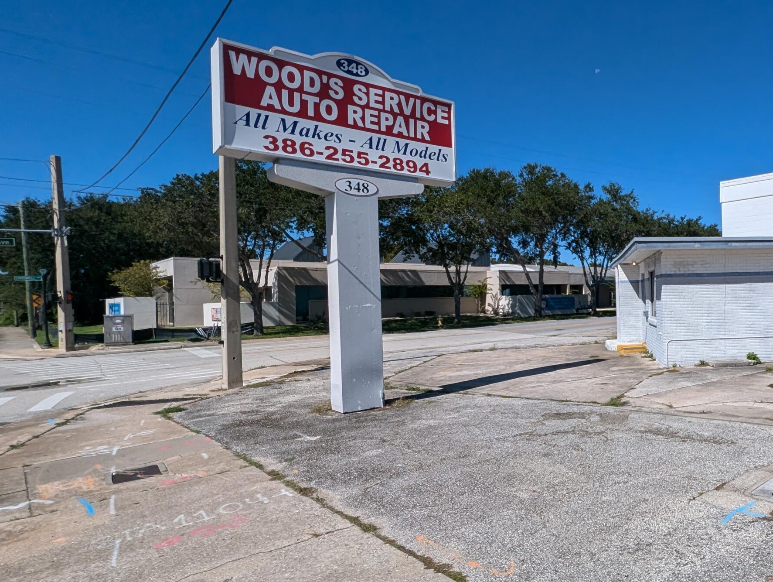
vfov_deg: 61.2
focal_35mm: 22
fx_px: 492
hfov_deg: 67.4
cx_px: 643
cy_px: 300
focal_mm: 1.95
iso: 47
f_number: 2.2
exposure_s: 1/4000
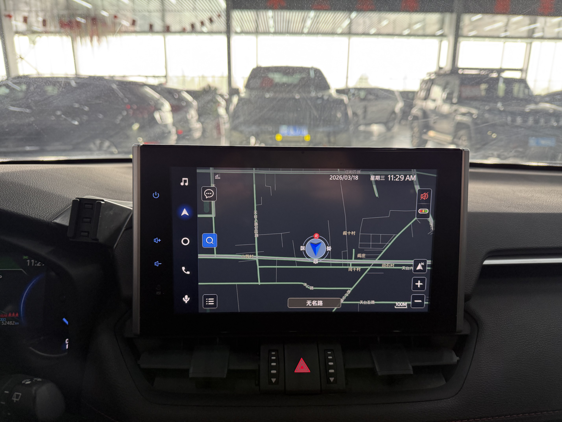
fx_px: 390
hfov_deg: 71.6
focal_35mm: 24
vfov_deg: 56.8
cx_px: 281
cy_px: 211
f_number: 1.78
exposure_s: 1/81
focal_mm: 6.76
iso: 200
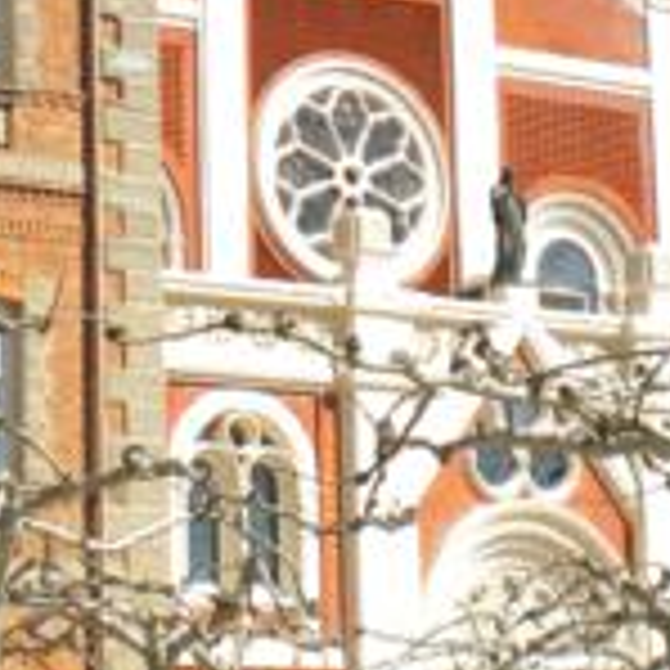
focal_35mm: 156
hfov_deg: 11.2
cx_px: 297
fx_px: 3416
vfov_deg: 11.2
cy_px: 162
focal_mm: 7.4
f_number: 4.9
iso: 113
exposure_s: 1/1000
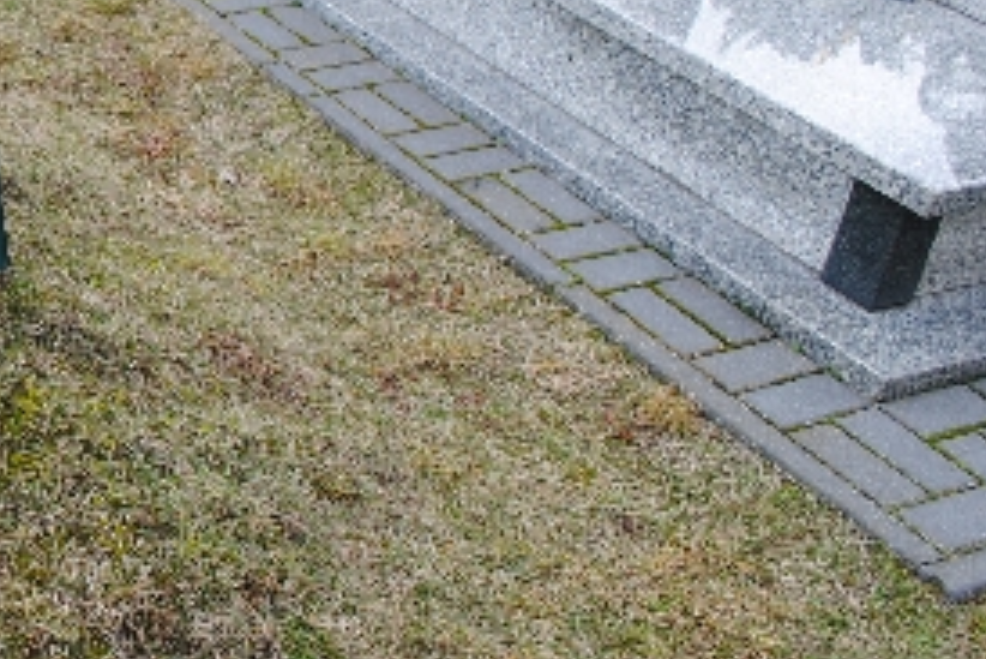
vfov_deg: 21.3
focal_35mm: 63
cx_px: -158
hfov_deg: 28.3
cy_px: 108
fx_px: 1726
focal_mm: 18
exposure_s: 1/125
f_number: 5.6
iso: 200
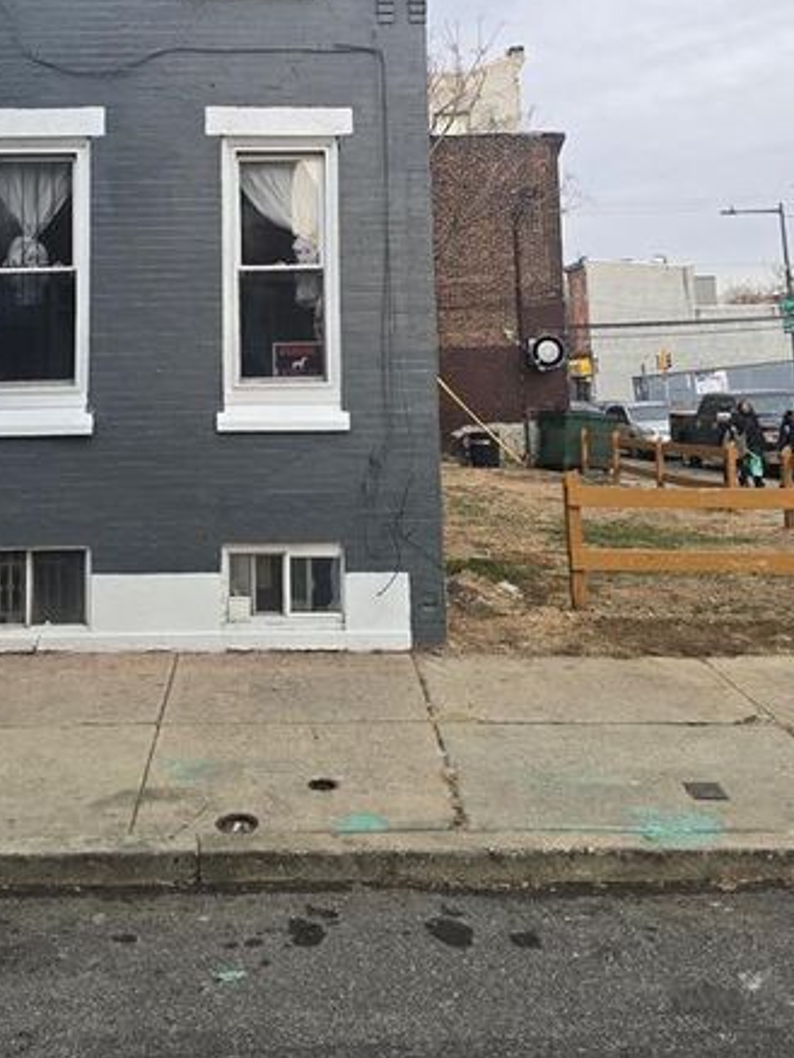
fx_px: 1069
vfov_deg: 50.8
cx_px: 258
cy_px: 289
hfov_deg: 40.2
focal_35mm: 35
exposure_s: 1/180
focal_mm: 6.3
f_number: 1.7
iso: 32
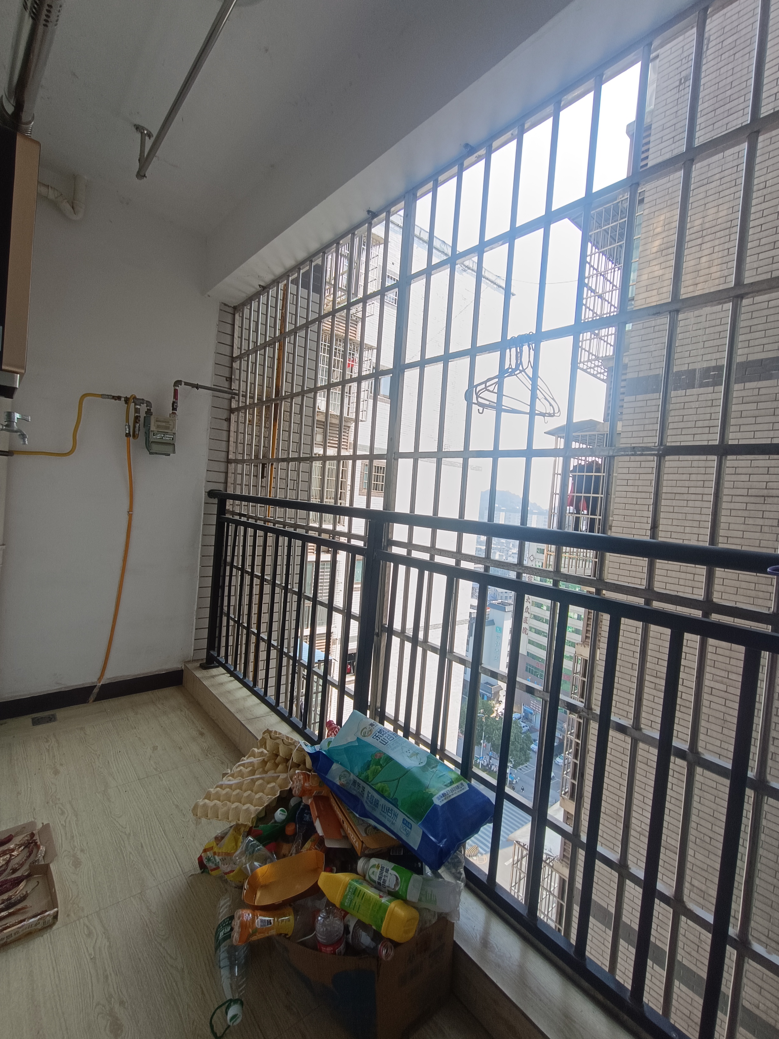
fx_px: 480
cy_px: 520
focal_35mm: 16
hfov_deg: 78.1
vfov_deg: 94.5
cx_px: 390
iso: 50
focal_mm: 1.66
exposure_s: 1/169
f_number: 2.2
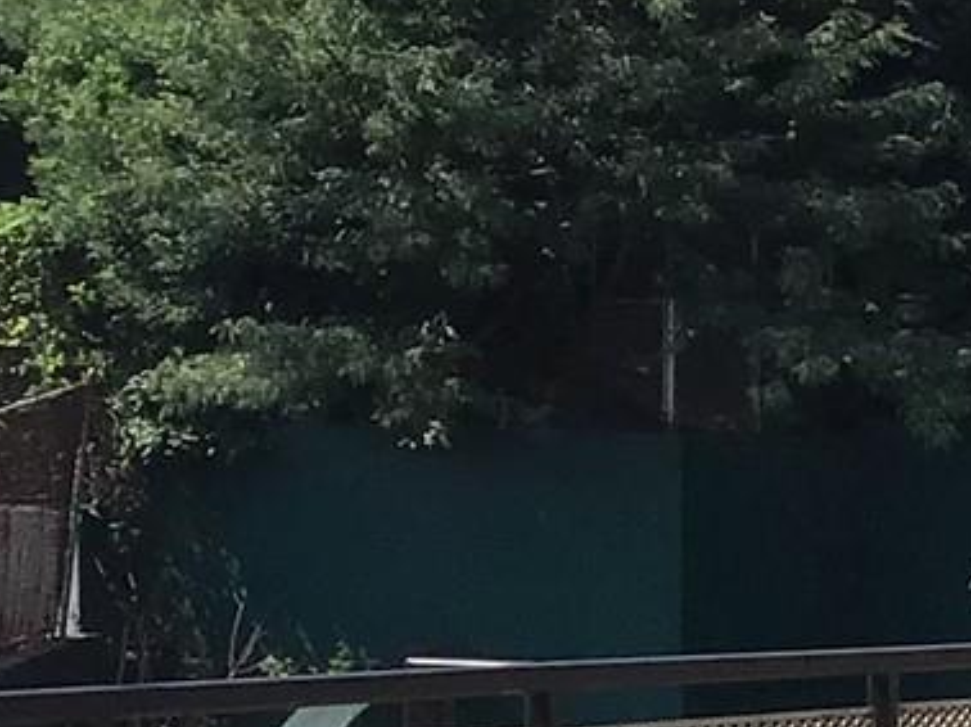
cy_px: 799
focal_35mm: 168
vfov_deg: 8.8
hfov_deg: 9.8
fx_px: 4710
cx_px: 2589
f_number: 2.4
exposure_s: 1/1006
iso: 25
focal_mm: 3.3
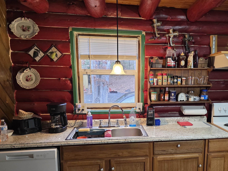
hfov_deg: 57.3
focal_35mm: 31
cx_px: 149
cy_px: 105
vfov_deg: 45.1
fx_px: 204
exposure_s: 1/120
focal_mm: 6.3
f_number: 1.7
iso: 400
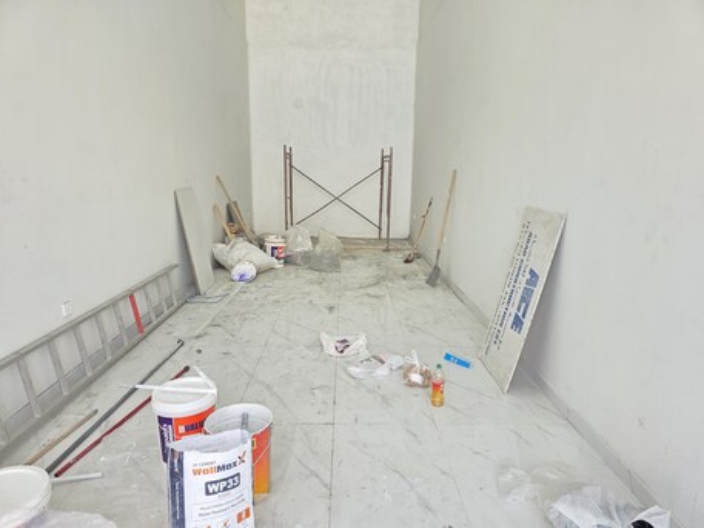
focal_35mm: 23
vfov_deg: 58.9
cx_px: 352
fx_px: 468
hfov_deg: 73.9
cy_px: 264
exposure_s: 1/180
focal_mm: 6.3
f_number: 1.7
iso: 125
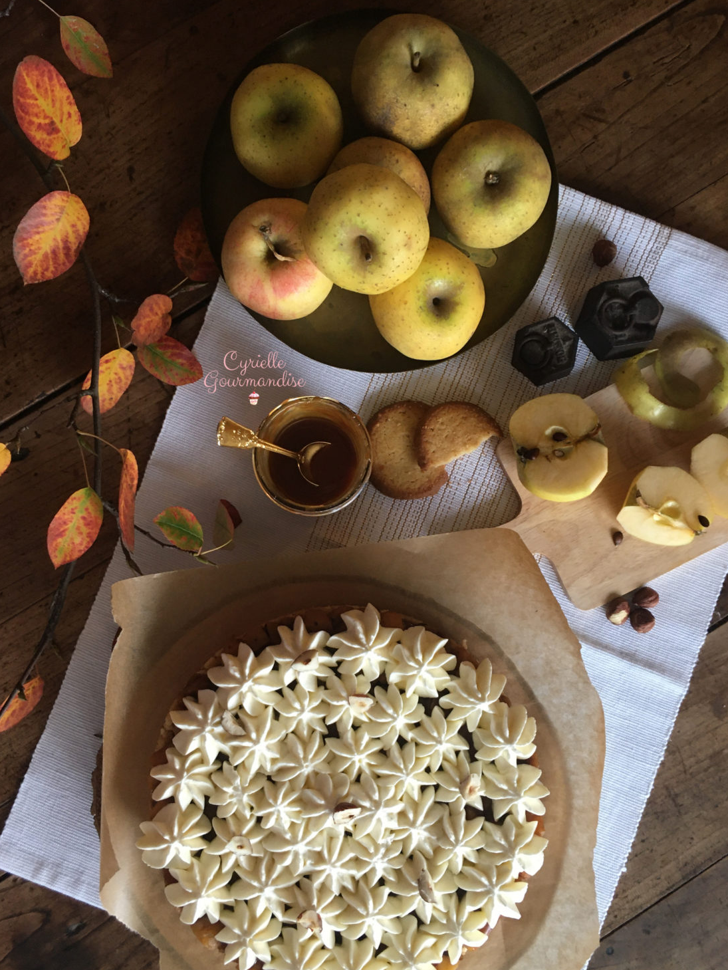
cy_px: 515
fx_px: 869
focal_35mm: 31
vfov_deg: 58.3
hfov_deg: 45.5
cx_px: 360
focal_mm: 4.15
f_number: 2.2
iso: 125
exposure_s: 1/33
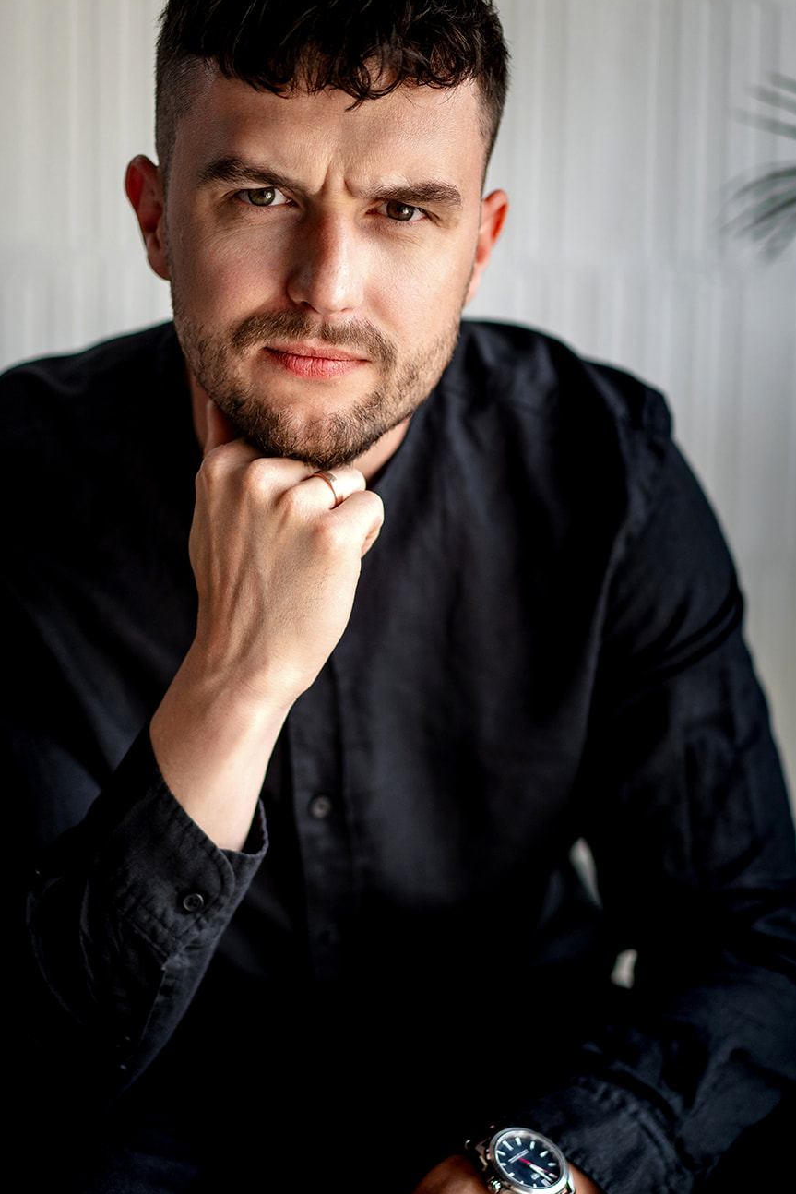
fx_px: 2255
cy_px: 641
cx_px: 416
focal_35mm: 68
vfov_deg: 29.6
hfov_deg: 20.0
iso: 200
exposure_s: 1/400
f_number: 1.8
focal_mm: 55
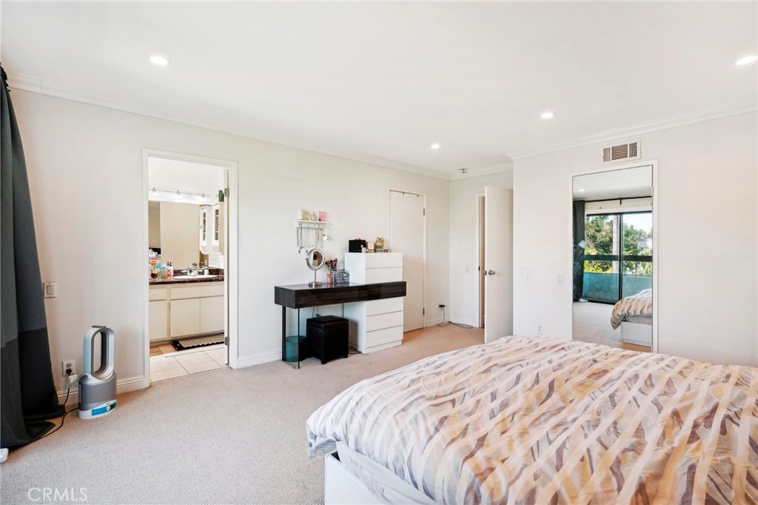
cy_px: 252
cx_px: 379
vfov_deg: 73.7
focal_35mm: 16
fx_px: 337
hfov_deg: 96.8
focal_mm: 16
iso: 400
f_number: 8
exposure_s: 1/20
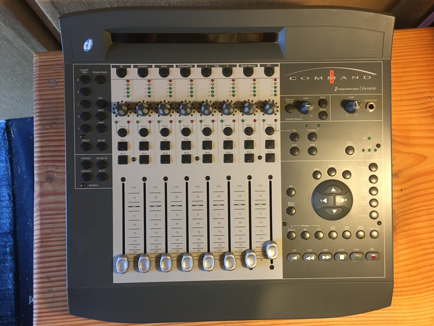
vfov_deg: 48.2
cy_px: 163
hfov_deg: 61.7
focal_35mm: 29
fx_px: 364
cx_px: 217
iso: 160
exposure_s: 1/33
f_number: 2.2
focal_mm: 4.15
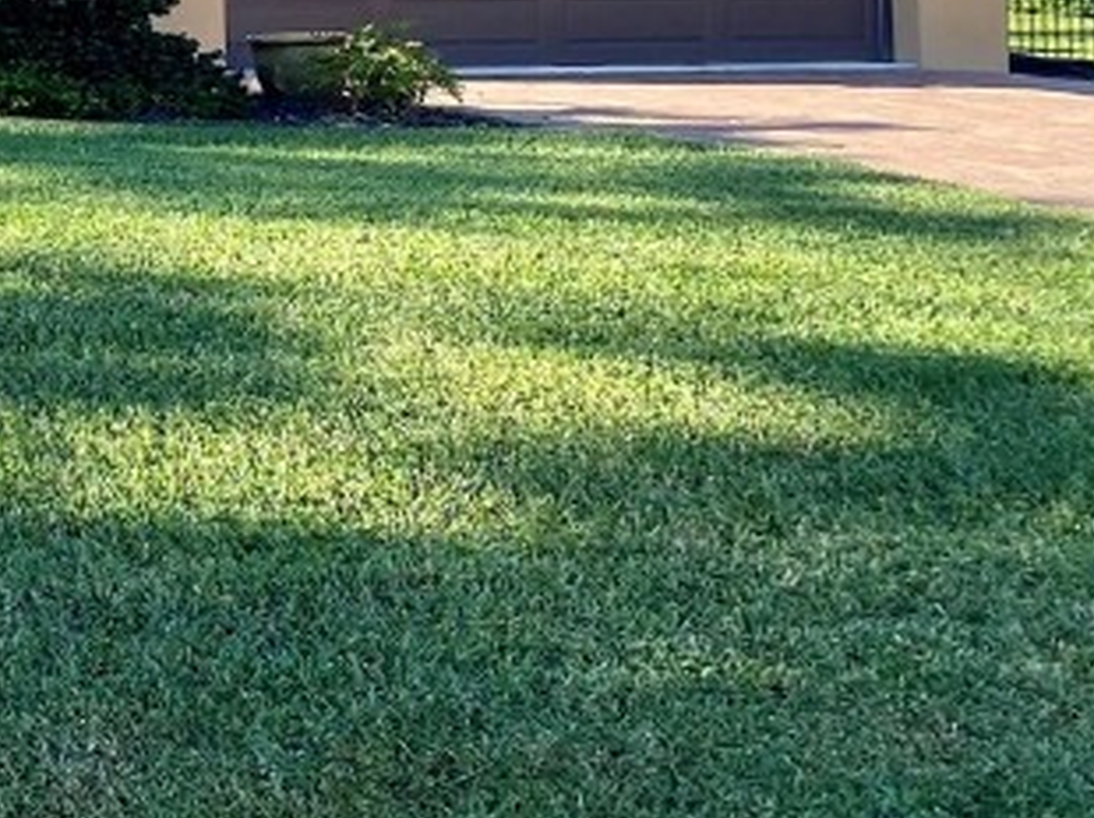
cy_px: -194
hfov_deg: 19.5
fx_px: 2716
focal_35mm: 86
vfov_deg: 16.4
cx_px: -607
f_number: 1.8
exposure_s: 1/1182
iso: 32
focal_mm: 4.25
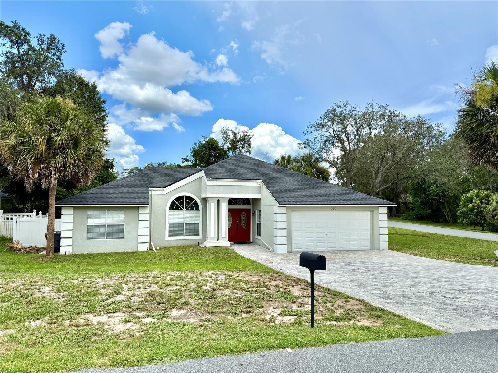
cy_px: 186
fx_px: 345
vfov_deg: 56.8
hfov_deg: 71.6
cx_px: 249
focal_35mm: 24
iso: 80
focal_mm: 6.76
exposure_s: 1/4975
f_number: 1.78
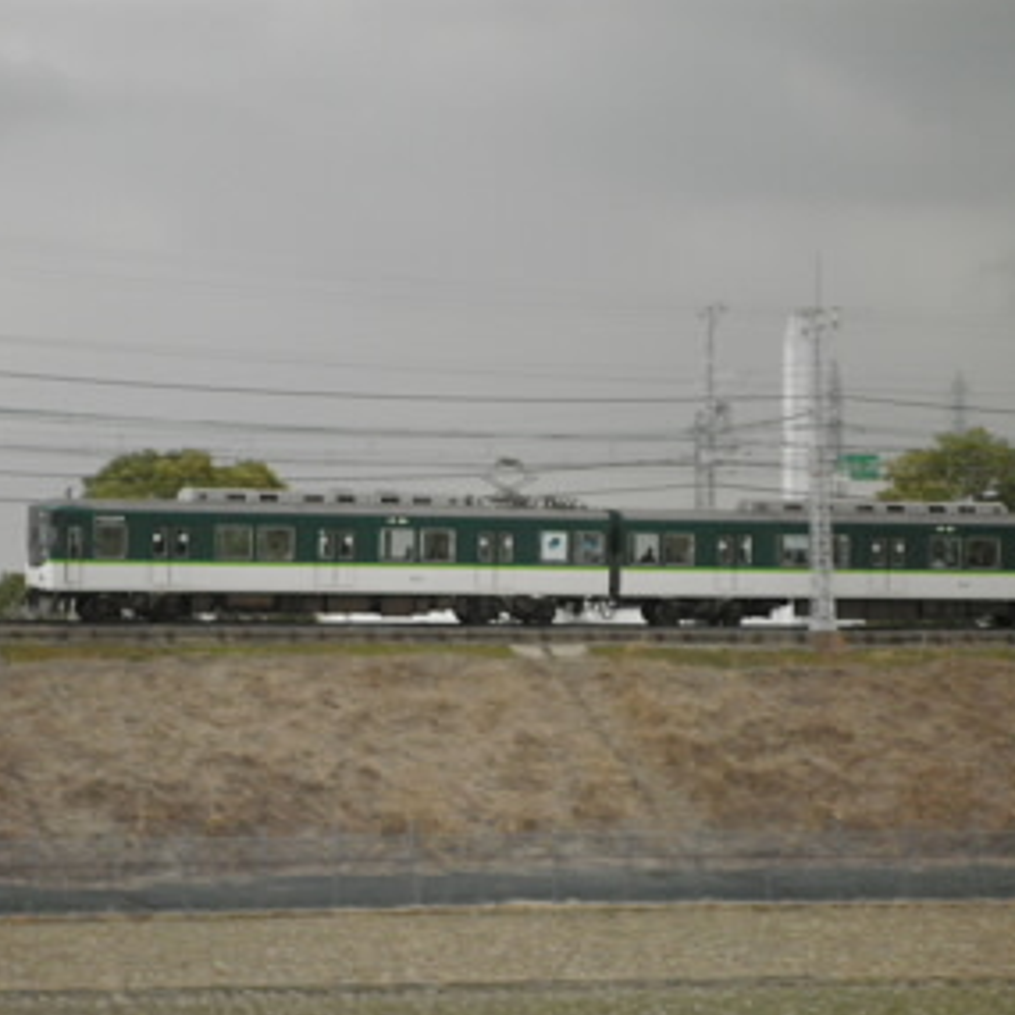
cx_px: 467
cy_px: 527
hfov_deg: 13.0
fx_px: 4445
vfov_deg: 13.0
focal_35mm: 134
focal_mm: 19.6
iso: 320
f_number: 5.9
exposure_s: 1/125
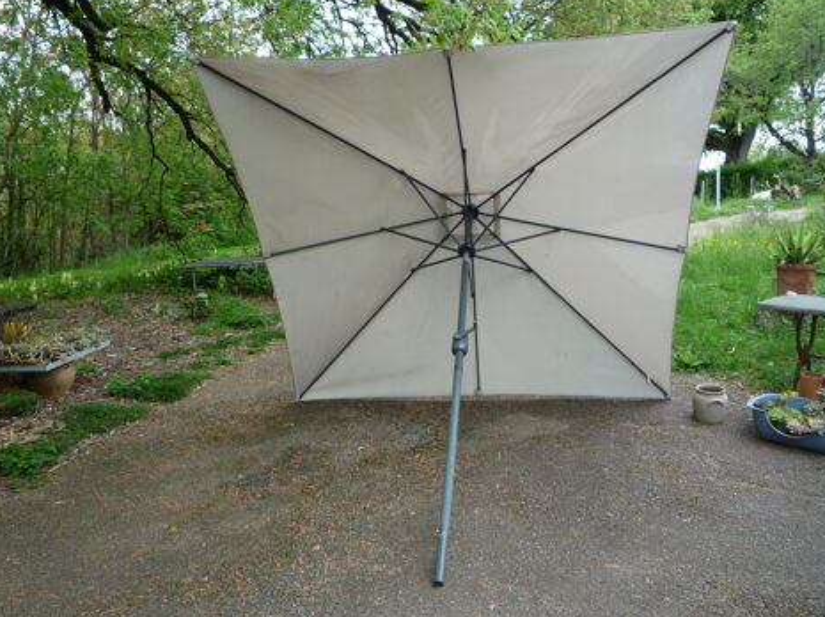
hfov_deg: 58.4
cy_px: 303
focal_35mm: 31
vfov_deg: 45.4
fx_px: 738
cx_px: 417
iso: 100
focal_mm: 5.2
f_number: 3.3
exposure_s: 1/50
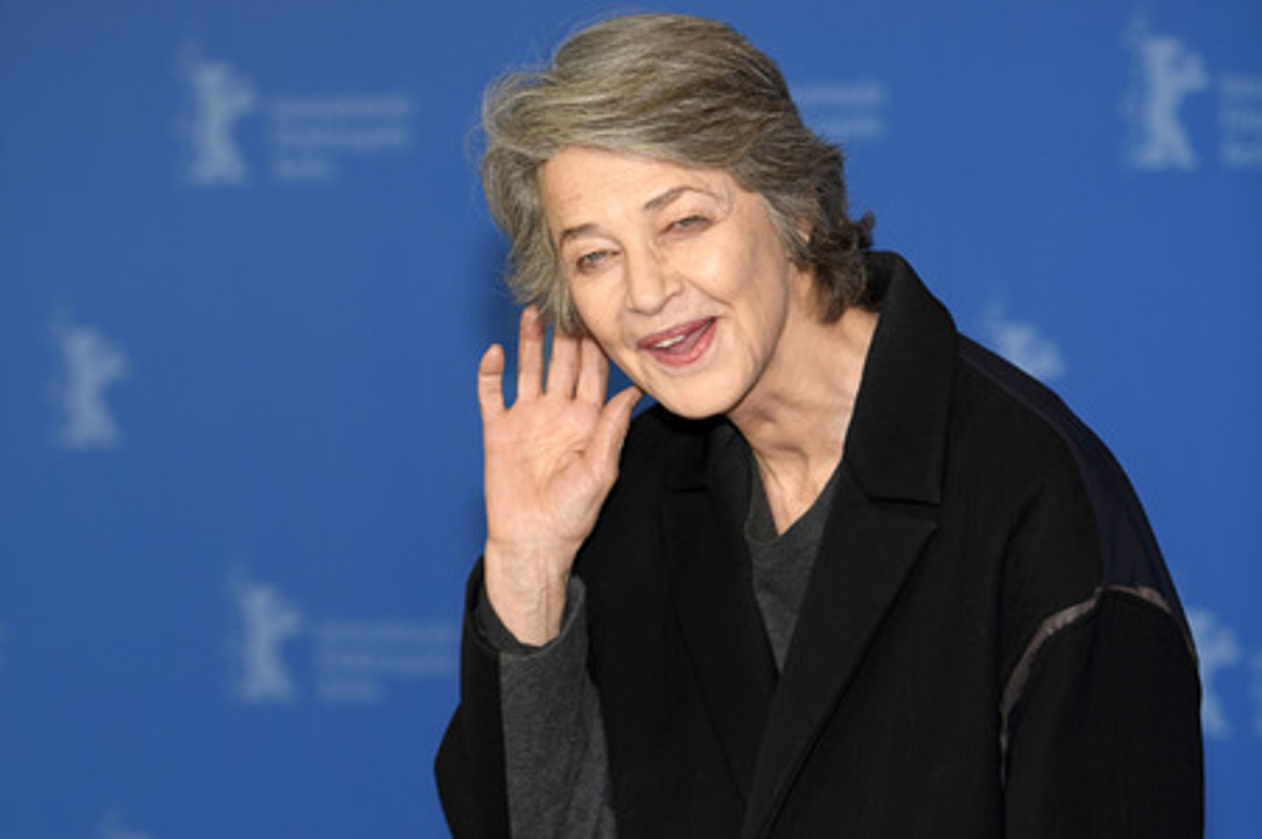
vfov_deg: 11.4
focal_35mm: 120
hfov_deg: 17.1
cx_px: 631
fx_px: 4203
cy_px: 420
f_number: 3.5
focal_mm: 120
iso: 800
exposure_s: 1/320
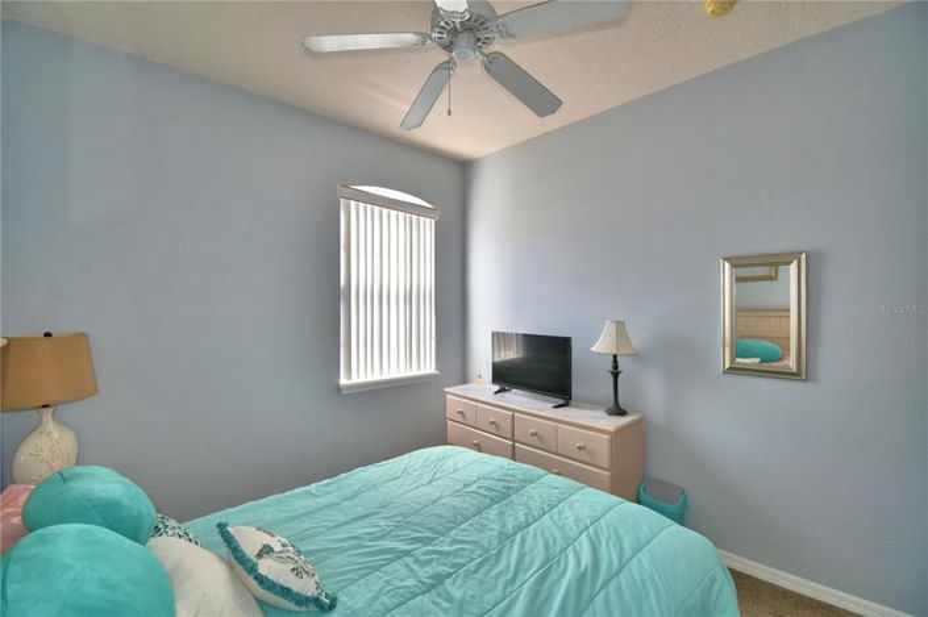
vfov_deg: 77.2
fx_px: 386
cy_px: 308
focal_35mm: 15
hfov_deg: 100.4
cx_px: 464
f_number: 4.5
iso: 110
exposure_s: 1/60
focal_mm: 10
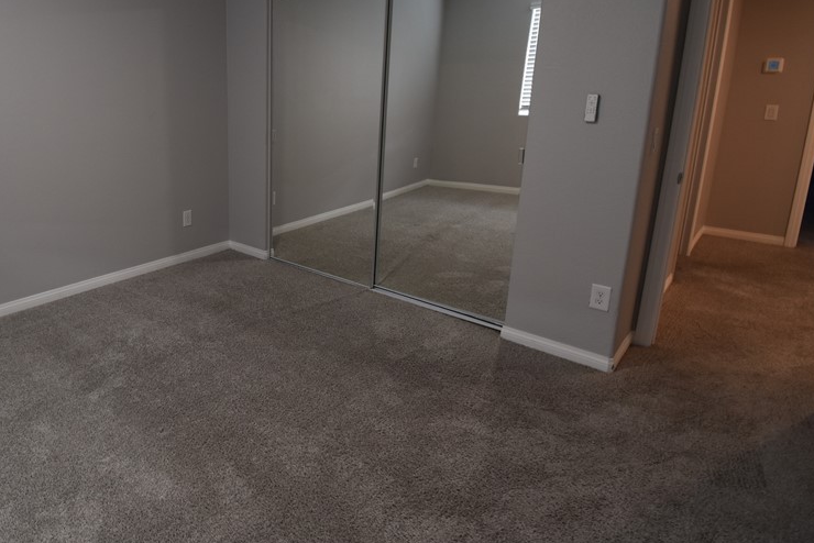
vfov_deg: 56.5
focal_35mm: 22
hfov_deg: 74.2
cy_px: 198
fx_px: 498
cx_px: 227
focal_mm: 10
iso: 400
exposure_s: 1/15
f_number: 6.3
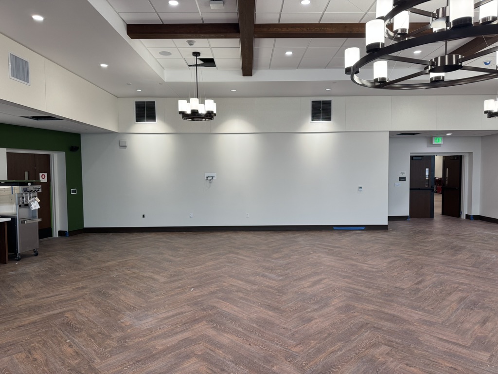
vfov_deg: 56.8
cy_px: 187
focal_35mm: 24
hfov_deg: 71.6
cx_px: 249
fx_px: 345
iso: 125
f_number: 1.78
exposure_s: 1/120
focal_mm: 6.76
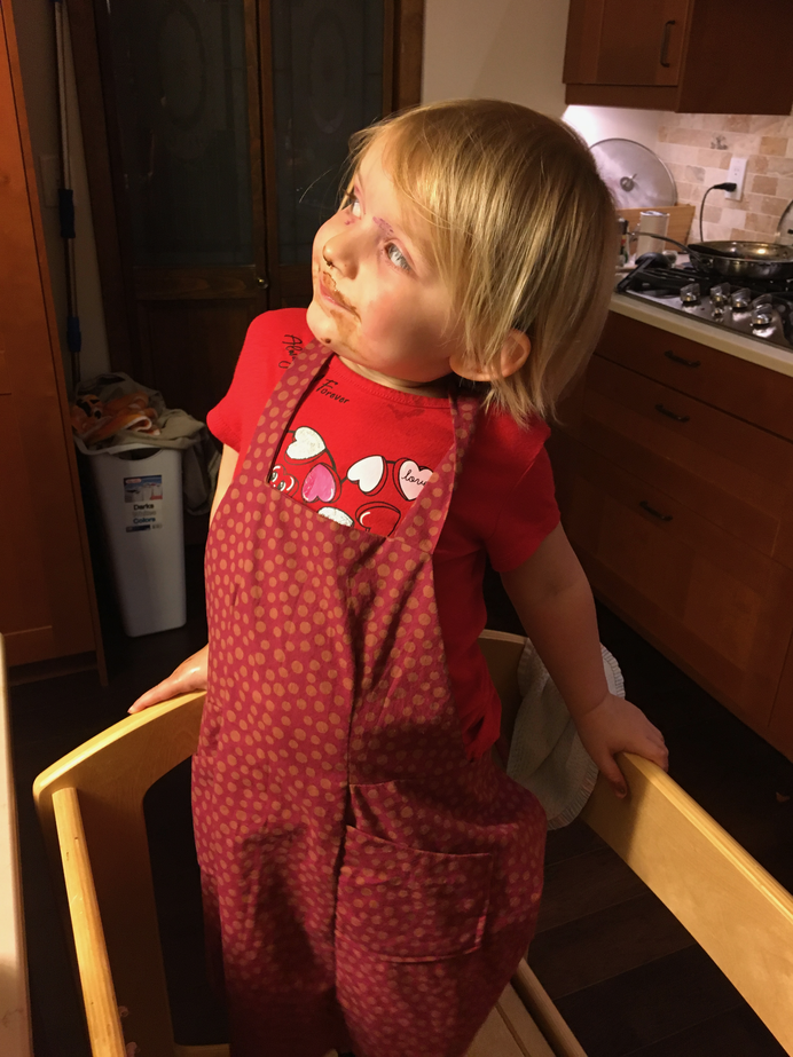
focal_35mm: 29
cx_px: 396
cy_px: 528
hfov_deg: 48.2
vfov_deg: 61.7
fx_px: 886
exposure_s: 1/30
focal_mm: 4.15
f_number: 2.2
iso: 125
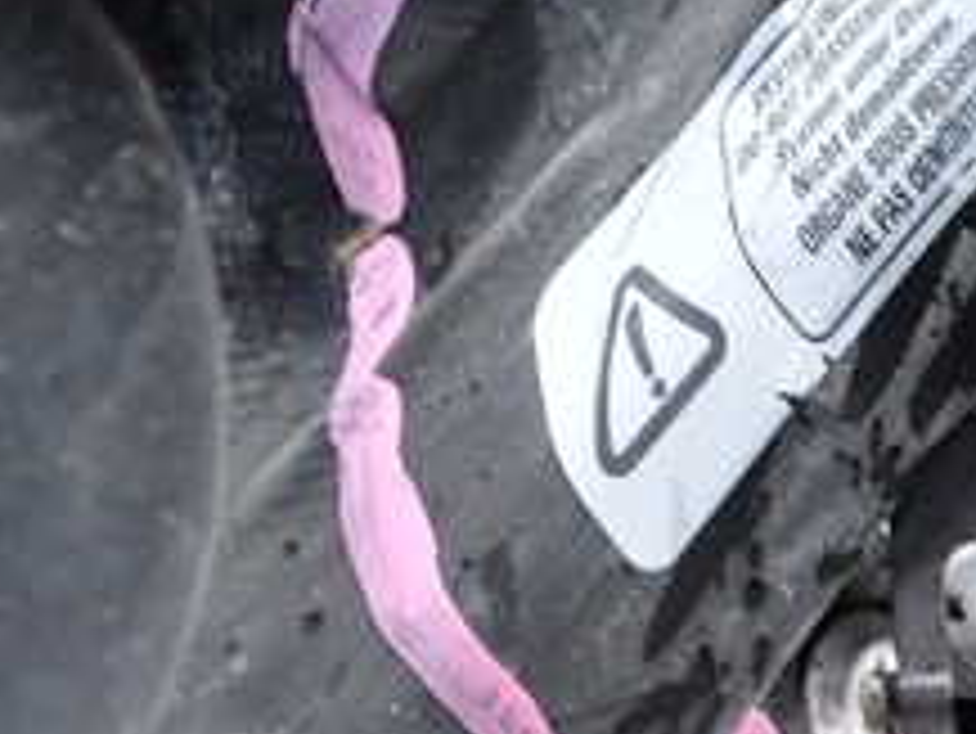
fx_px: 2341
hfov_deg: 23.5
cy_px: -54
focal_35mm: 83
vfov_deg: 17.3
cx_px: 625
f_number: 2.3
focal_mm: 5.4
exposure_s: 1/50
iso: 200
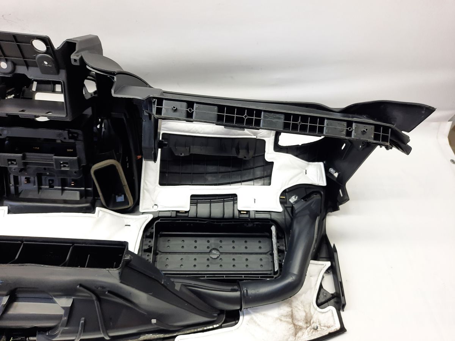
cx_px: 228
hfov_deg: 69.4
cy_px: 170
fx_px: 329
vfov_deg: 54.9
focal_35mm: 25
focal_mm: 4.6
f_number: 2
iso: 125
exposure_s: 1/50
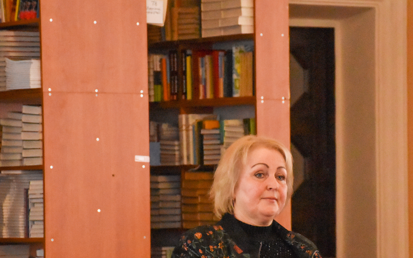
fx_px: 2420
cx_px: 270
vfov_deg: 6.1
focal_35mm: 215
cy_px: 184
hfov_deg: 9.7
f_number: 5.3
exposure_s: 1/500
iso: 6400
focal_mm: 90
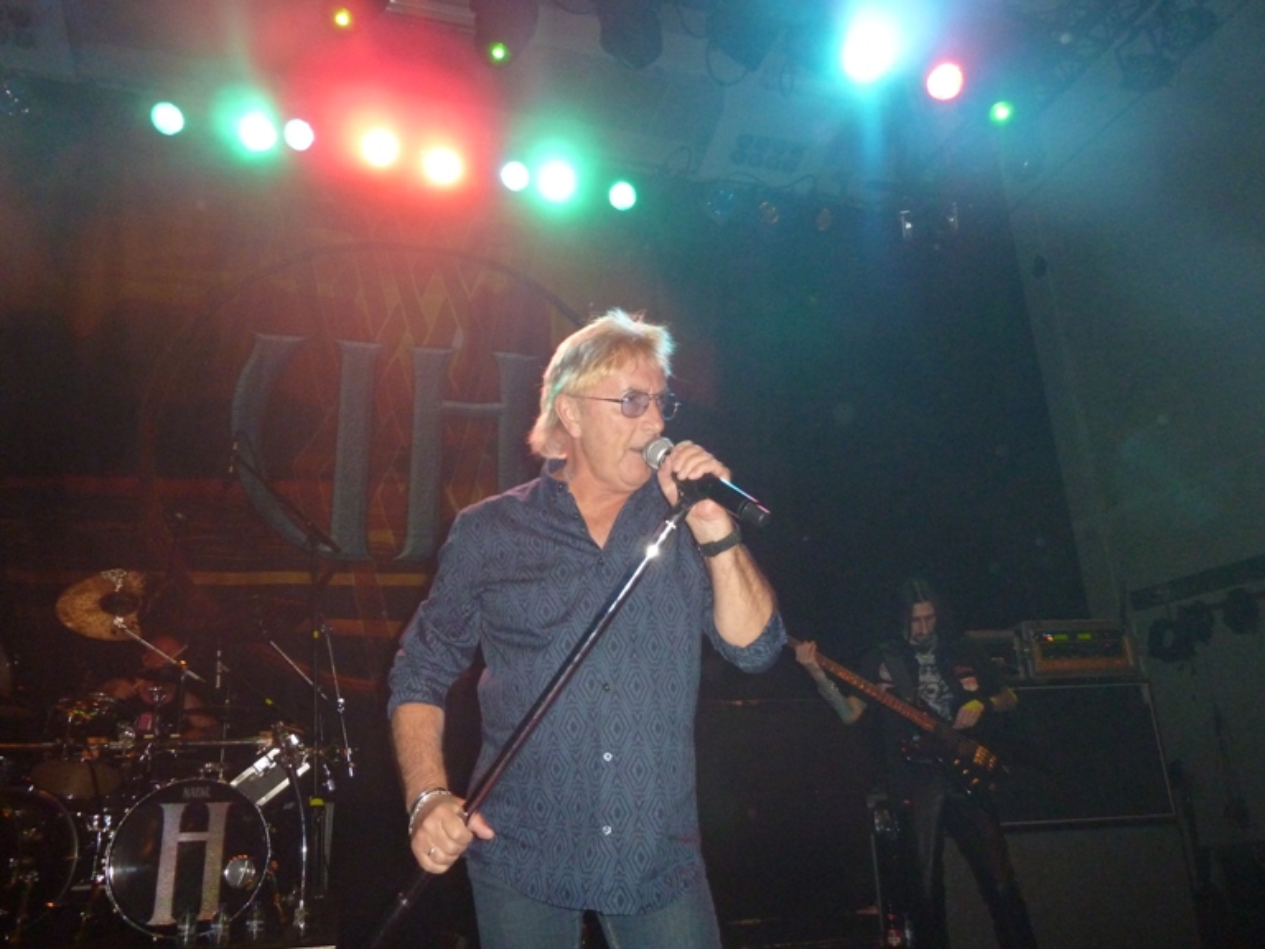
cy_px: 474
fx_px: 914
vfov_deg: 54.9
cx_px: 632
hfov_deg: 69.4
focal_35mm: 25
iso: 400
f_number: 3.3
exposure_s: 1/60
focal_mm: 4.1
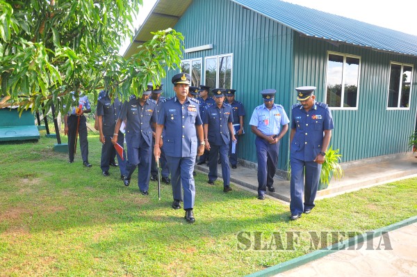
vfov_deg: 47.8
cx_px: 208
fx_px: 312
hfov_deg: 67.5
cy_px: 138
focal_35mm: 27
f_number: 6.3
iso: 320
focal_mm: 18
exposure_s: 1/125
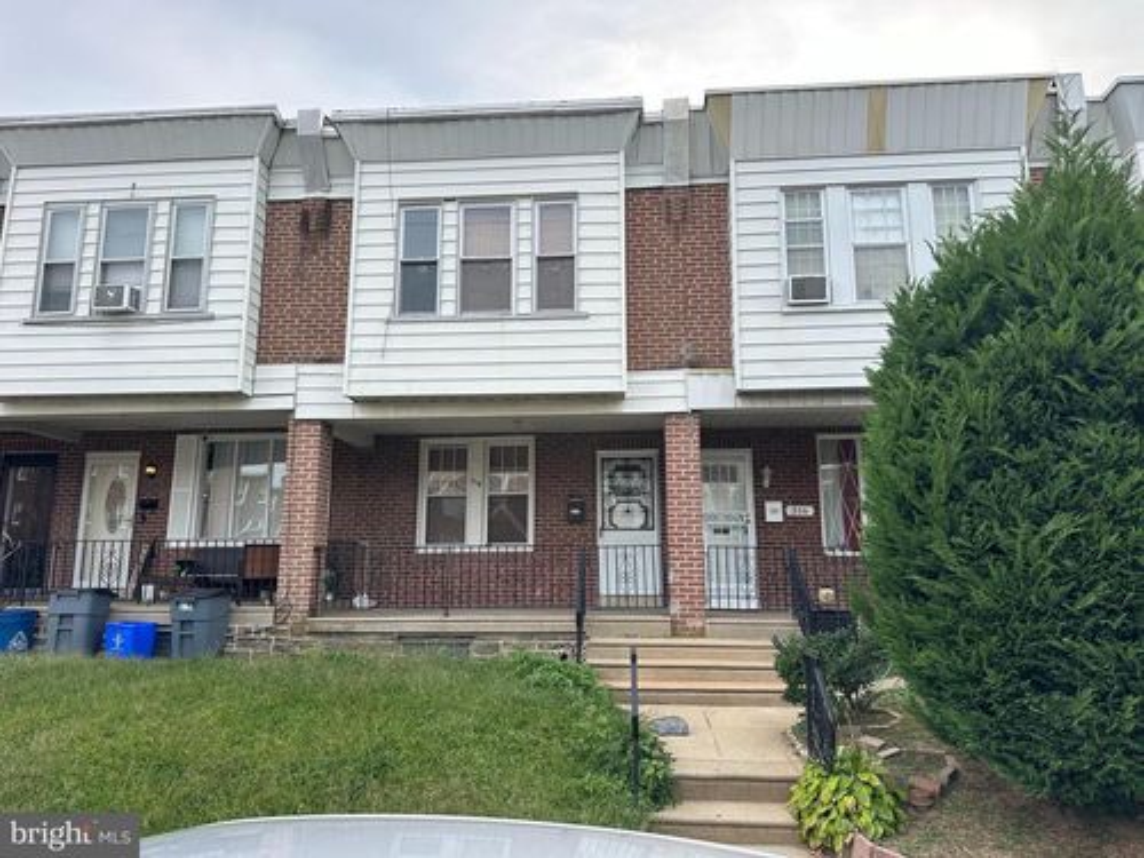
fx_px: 793
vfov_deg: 56.8
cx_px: 572
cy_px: 429
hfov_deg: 71.6
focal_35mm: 24
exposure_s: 1/1095
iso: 80
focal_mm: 6.86
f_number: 1.78
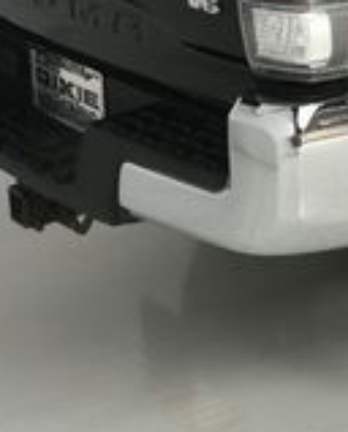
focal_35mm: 113
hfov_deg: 12.5
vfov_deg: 16.5
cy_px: -19
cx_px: 633
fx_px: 1449
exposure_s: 1/160
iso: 100
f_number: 10
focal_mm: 20
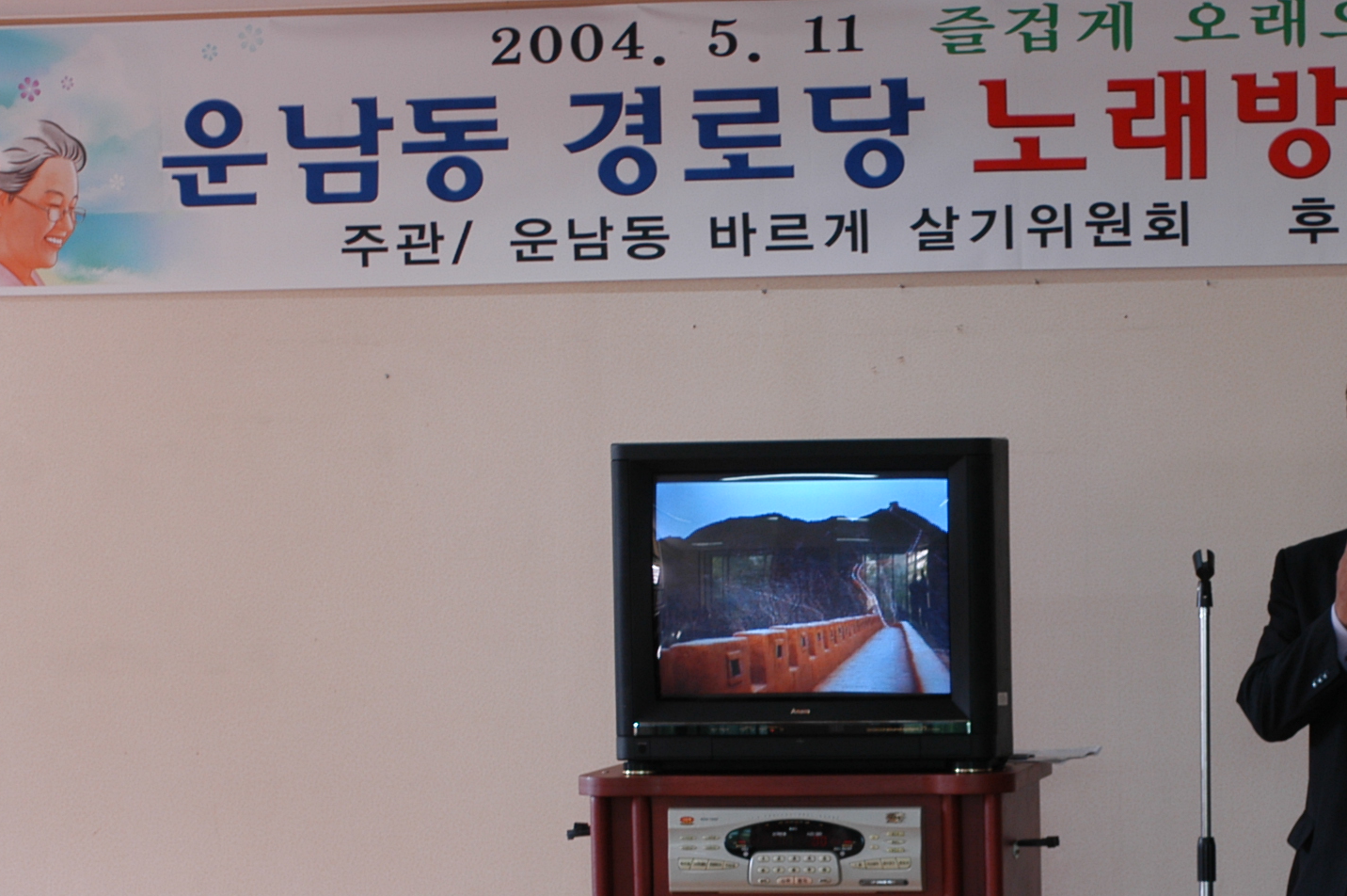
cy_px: 819
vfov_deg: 10.8
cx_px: 1115
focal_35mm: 126
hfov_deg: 16.1
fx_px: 4710
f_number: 4
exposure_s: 1/60
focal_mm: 40
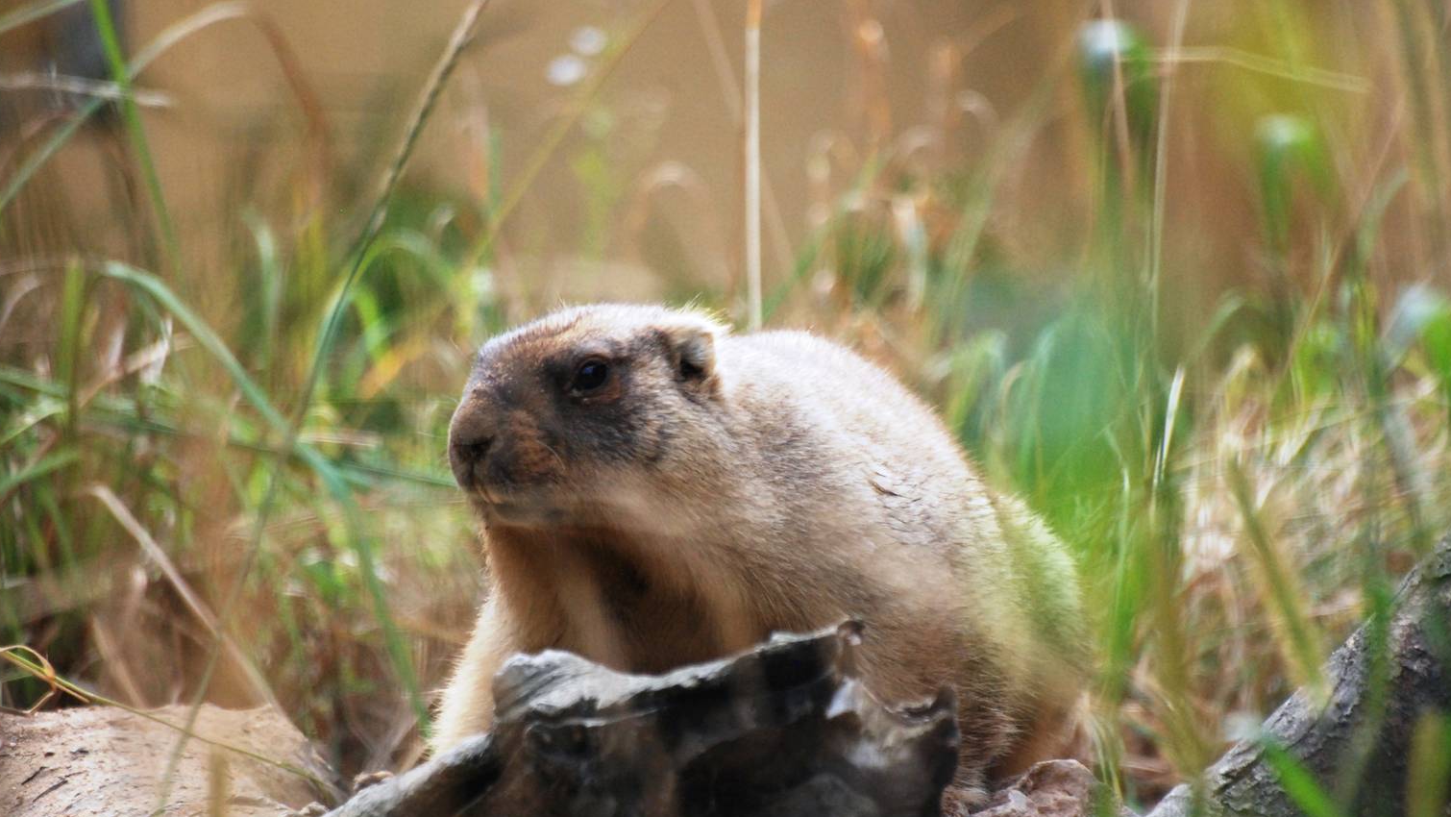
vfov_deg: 2.4
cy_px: 437
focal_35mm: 500
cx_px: 754
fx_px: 19241
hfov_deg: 4.3
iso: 1000
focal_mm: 300
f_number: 5.6
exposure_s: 1/1000
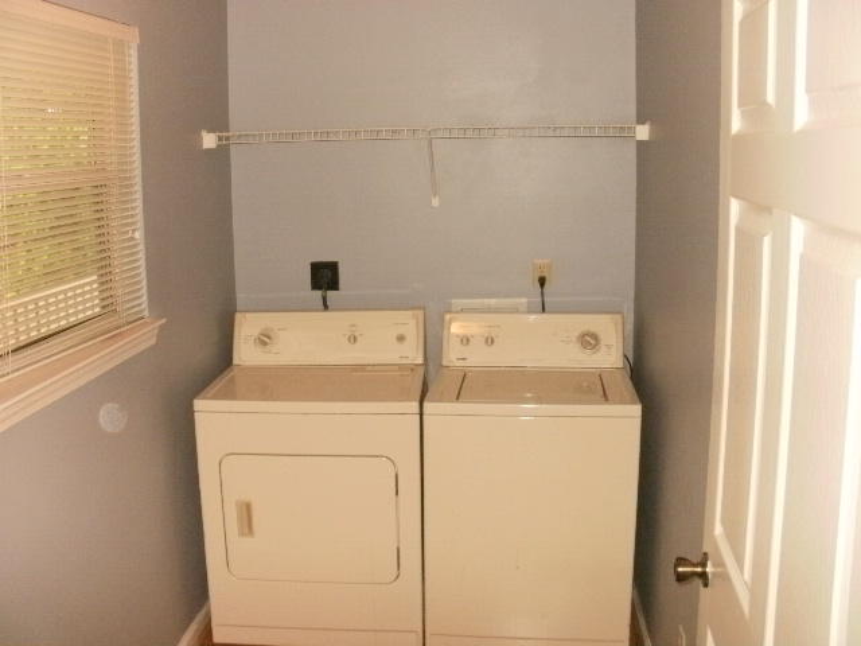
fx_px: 895
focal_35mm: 36
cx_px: 430
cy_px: 323
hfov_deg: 51.4
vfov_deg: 39.7
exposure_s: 1/30
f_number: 3.5
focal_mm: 6.3
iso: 250
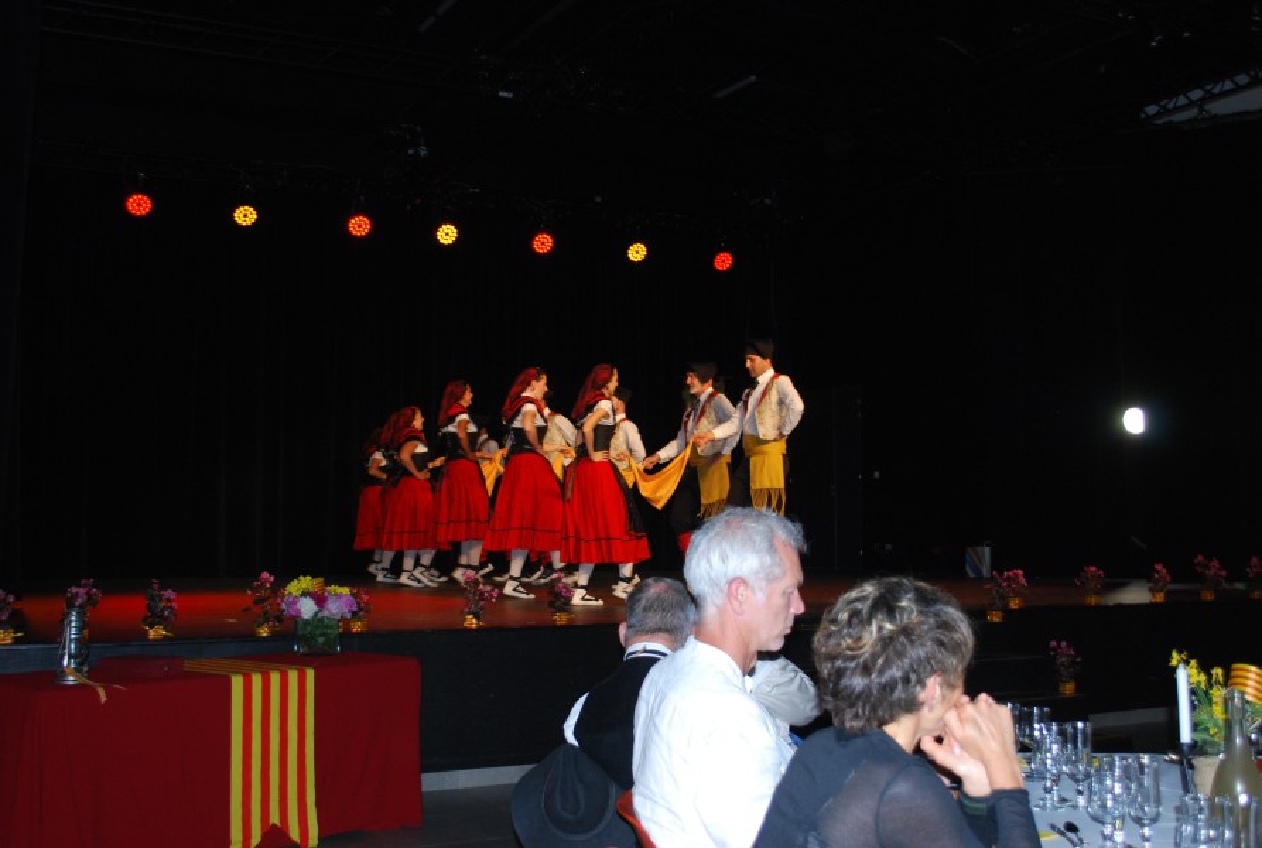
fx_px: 1370
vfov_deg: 34.4
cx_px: 631
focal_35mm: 39
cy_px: 424
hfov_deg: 49.4
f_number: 4.2
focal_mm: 26
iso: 450
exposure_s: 1/60
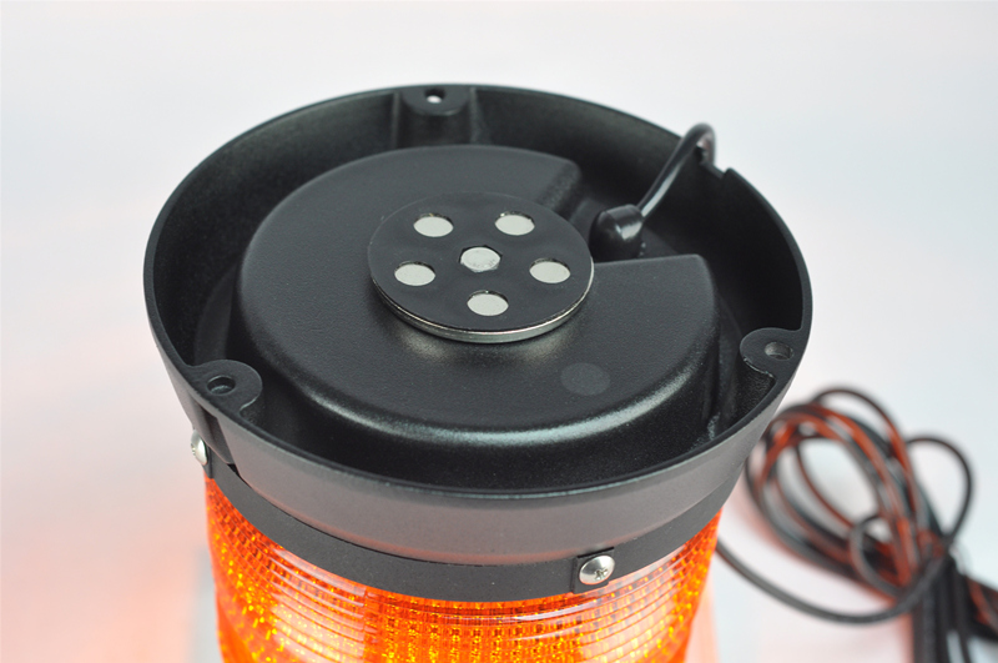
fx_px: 2076
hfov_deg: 27.0
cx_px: 499
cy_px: 332
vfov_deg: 18.1
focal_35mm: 75
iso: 400
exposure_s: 1/60
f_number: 4
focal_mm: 50
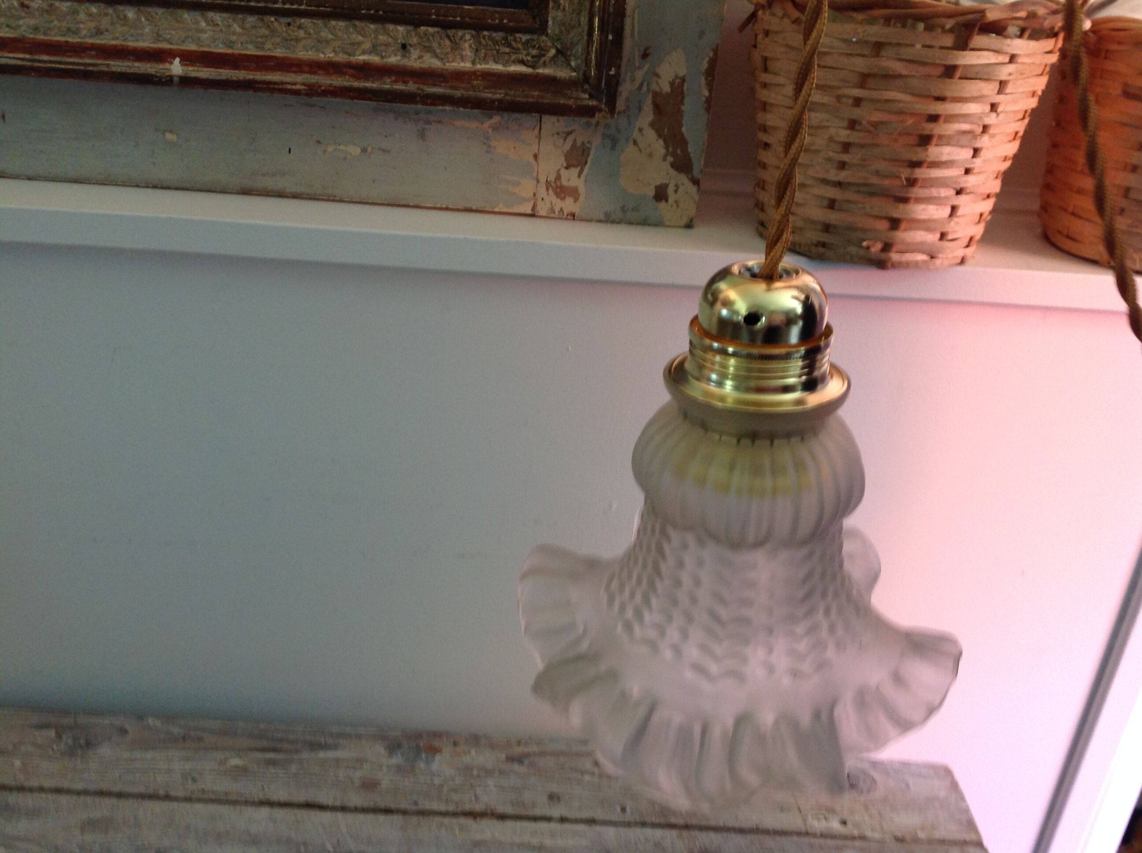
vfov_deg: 40.6
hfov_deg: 52.7
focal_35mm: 35
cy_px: 426
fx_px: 1153
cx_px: 571
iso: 100
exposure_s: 1/15
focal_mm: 4.28
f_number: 2.4
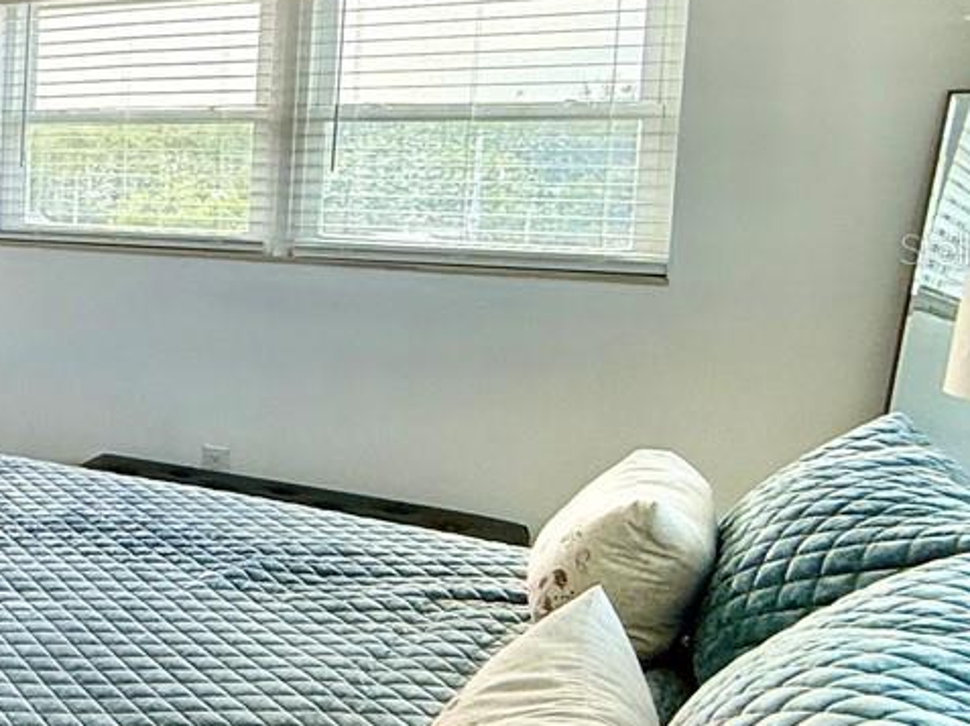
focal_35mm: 47
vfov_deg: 30.6
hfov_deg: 26.7
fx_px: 1316
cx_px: -535
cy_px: 248
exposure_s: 1/120
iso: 100
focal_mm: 2.22
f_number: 2.2
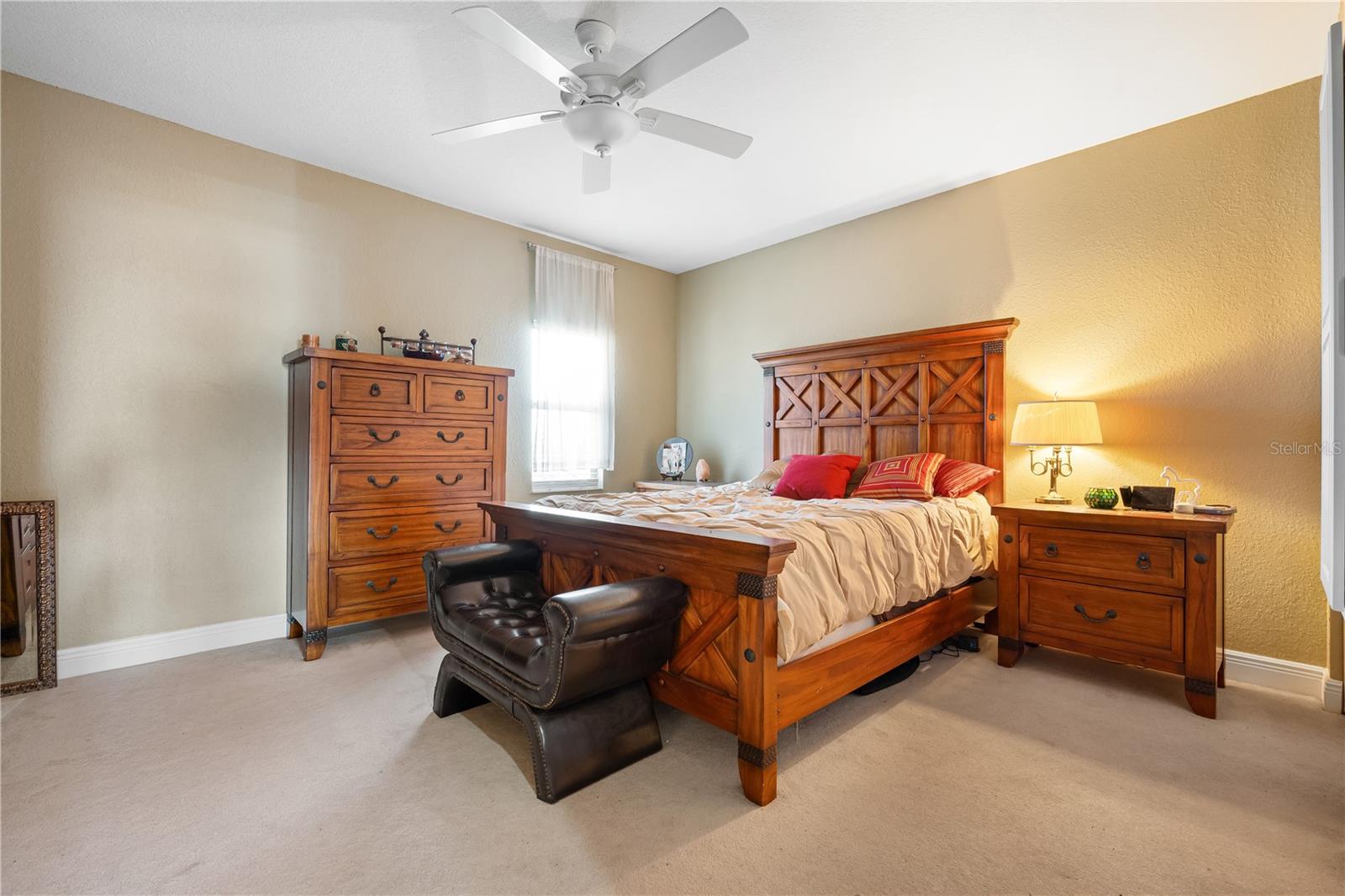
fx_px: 579
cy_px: 448
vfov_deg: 75.5
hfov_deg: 98.6
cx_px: 672
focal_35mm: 16
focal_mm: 15.5
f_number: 8
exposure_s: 1/3
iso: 640
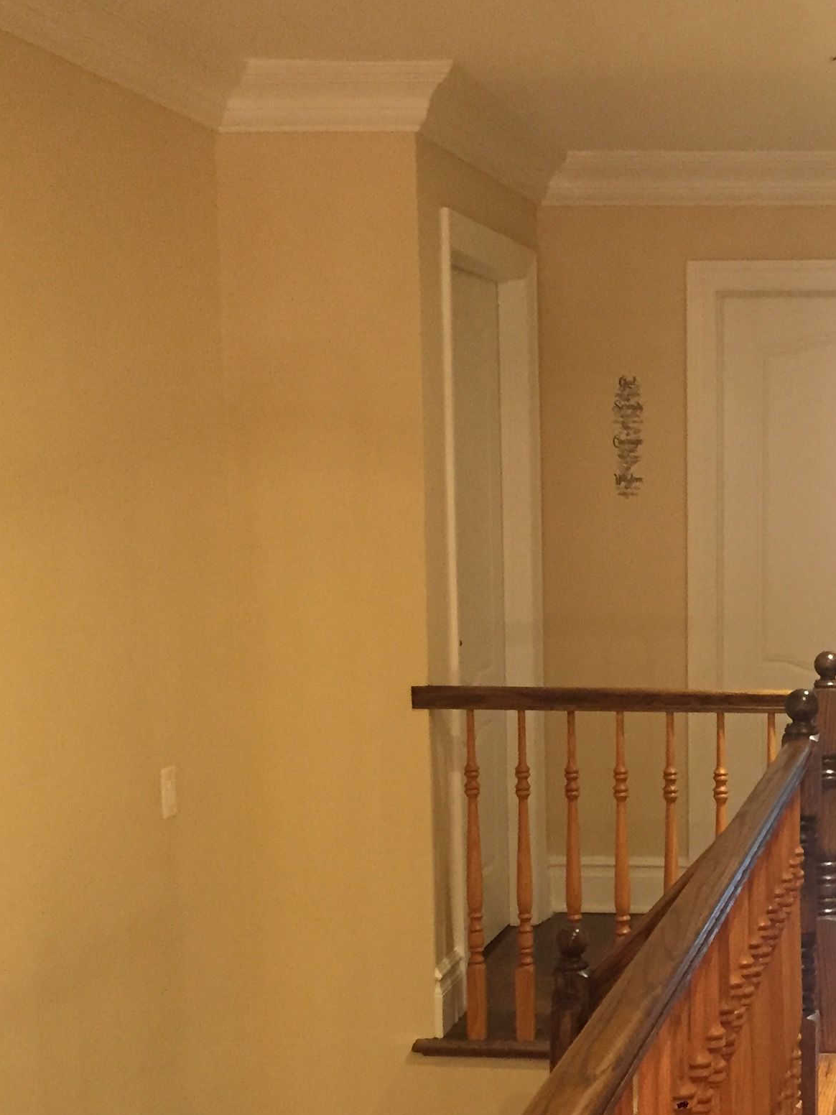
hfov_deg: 23.3
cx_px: 768
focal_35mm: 61
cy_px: 785
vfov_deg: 31.3
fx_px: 1964
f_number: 2.2
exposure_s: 1/20
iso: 250
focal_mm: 4.15
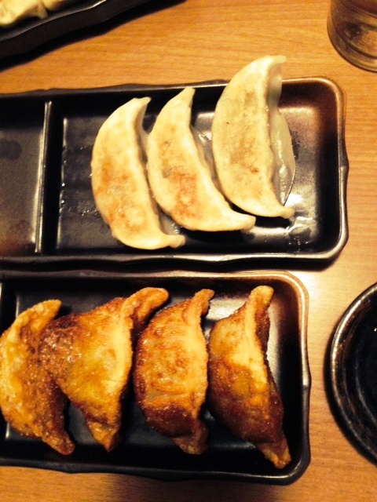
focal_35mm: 35
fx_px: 508
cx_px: 188
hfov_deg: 40.7
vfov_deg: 52.6
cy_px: 251
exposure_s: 1/20
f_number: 2.4
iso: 400
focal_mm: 4.28
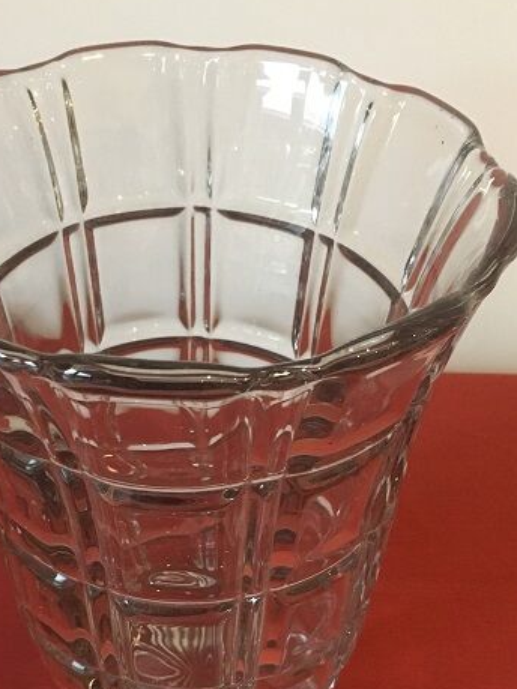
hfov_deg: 28.5
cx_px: 217
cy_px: 489
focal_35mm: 51
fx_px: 1016
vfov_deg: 36.9
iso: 250
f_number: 2.2
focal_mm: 4.15
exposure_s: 1/17
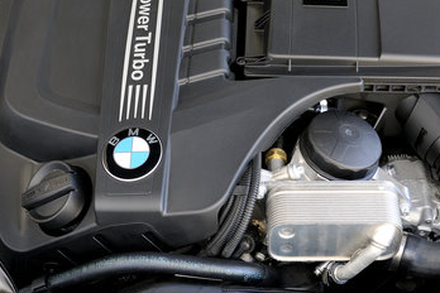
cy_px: 97
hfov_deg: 32.3
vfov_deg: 21.8
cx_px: 259
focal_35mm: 62
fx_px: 758
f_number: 8
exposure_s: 1/30
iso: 400
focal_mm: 24
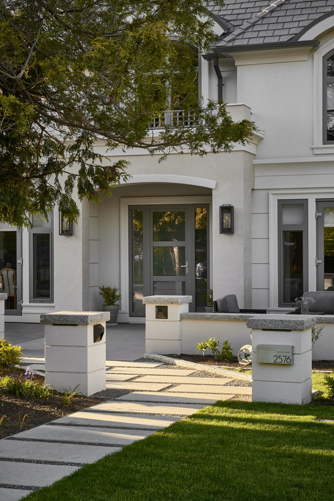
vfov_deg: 30.5
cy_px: 250
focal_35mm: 66
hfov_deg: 20.6
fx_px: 918
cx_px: 167
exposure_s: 1/60
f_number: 8
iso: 200
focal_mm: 66
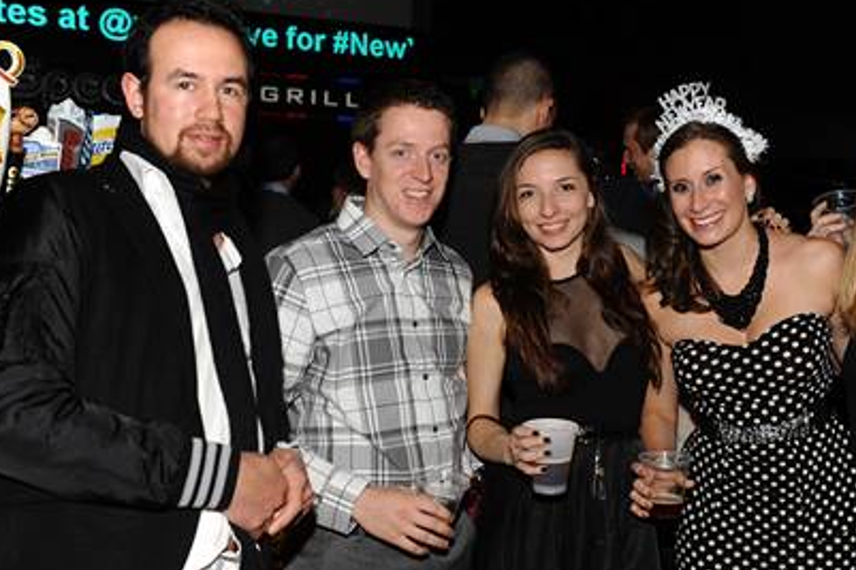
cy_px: 292
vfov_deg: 28.1
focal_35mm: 48
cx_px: 542
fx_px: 1141
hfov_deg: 40.8
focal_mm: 35
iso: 800
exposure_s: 1/250
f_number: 4.8
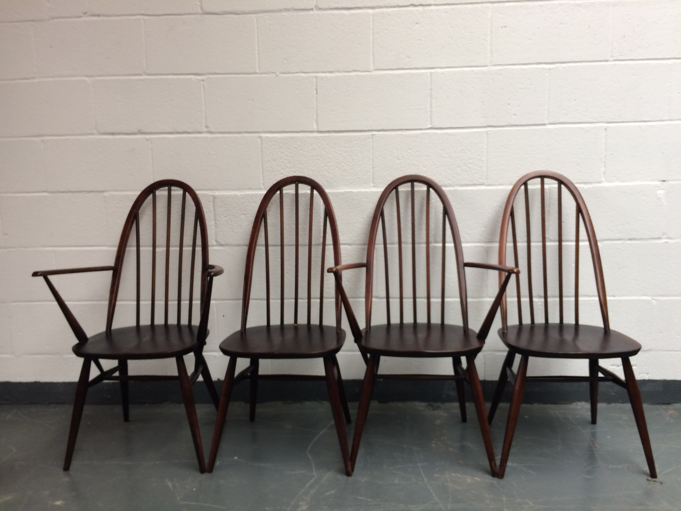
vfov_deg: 48.2
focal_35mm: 29
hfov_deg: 61.7
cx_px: 340
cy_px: 256
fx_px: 571
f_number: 2.2
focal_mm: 4.15
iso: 32
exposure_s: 1/33
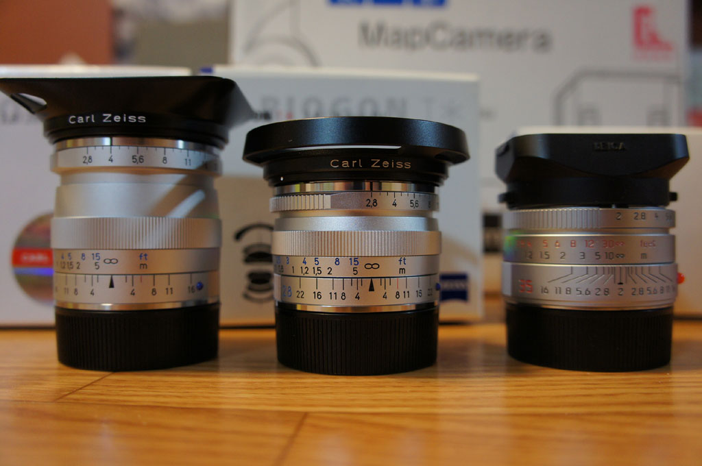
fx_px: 584
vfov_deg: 43.5
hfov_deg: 62.0
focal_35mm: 30
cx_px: 351
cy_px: 233
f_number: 4
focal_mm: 20
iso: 640
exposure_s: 1/30
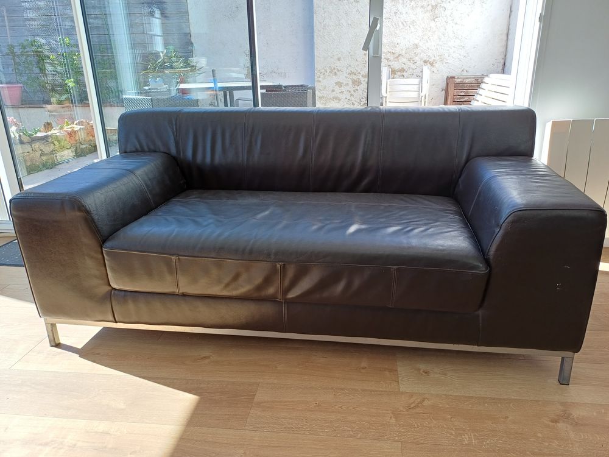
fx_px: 440
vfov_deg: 54.9
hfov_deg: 69.4
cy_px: 228
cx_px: 304
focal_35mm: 25
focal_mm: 4.65
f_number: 1.8
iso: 50
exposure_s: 1/128
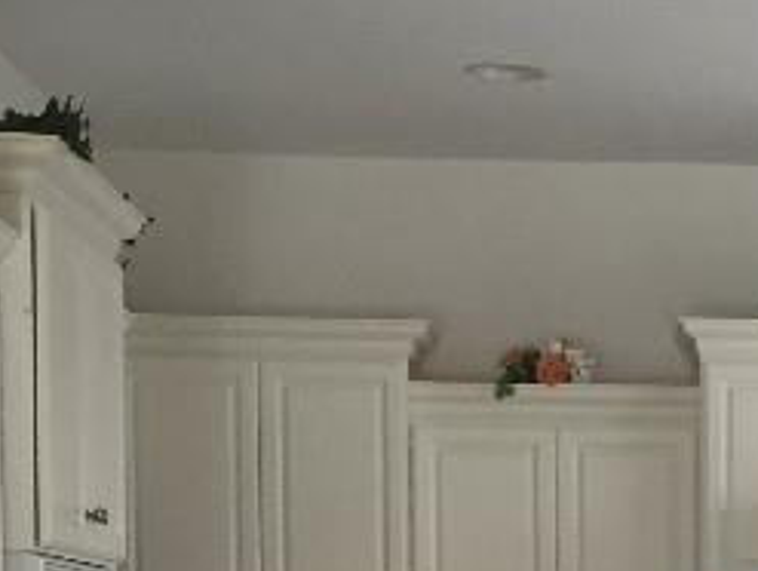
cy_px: 853
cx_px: 850
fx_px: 2632
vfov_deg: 11.8
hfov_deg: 15.9
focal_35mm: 120
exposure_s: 1/30
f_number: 2.2
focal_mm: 4.15
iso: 40
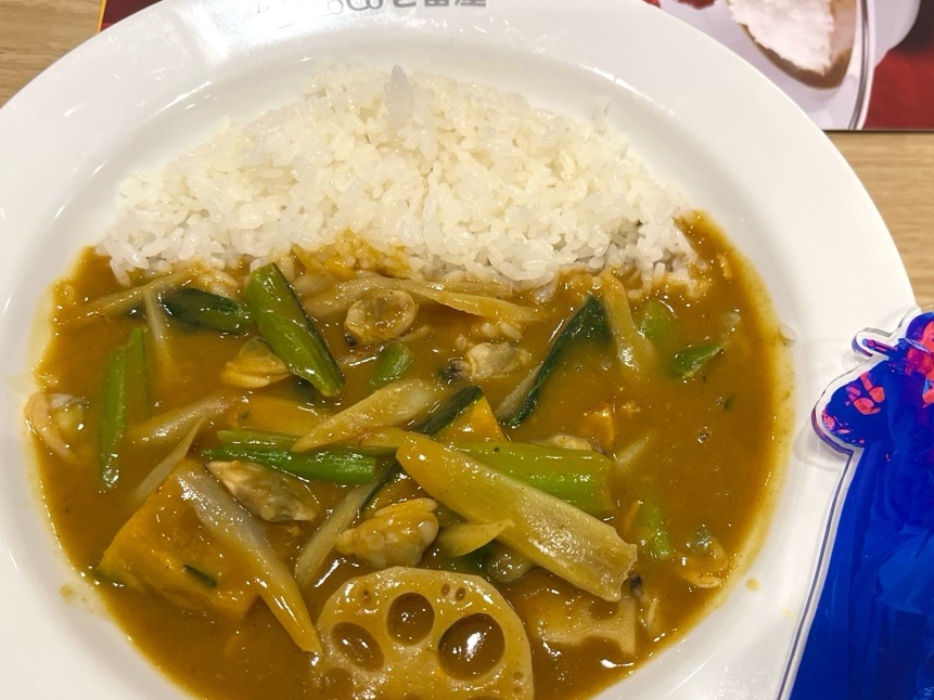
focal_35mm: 29
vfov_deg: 48.2
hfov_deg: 61.6
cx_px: 486
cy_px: 375
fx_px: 783
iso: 125
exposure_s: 1/105
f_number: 1.6
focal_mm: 5.1
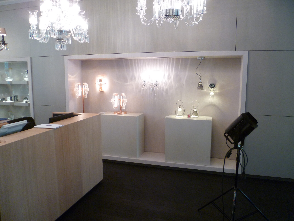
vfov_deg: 49.7
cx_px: 147
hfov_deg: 63.4
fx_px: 238
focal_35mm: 28
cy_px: 110
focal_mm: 5
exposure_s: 1/30
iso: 200
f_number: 2.8
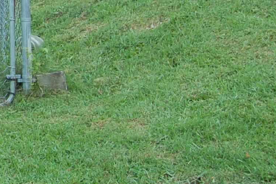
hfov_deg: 15.6
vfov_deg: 12.4
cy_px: -38
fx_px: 827
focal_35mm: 108
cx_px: -255
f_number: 5.6
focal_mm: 18
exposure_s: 1/125
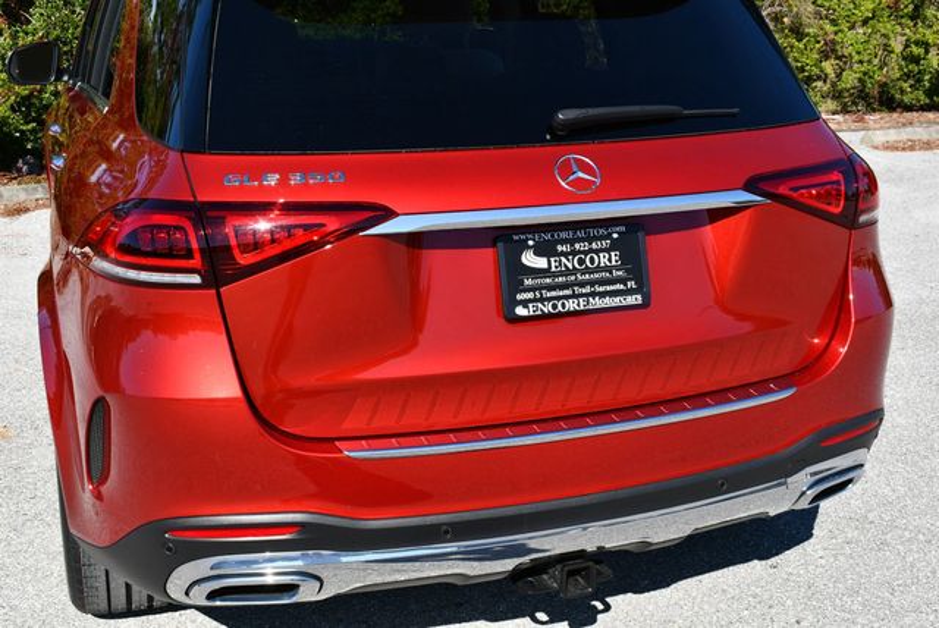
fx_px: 1201
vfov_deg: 29.3
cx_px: 470
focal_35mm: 46
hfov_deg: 42.7
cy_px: 314
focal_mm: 23
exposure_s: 1/250
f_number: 8
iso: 100
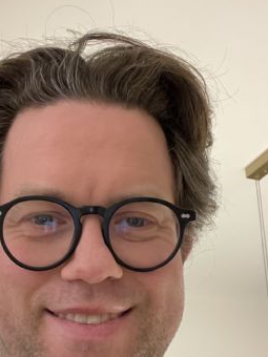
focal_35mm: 53
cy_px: 238
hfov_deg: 27.3
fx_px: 547
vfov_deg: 35.8
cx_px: 82
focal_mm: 2.71
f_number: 2.2
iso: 800
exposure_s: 1/15
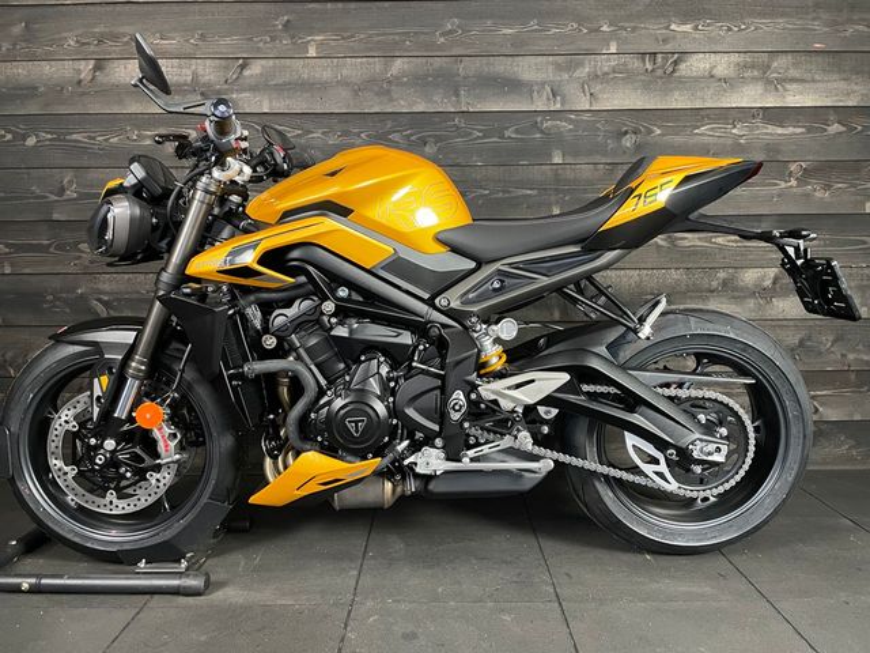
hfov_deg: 67.3
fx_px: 653
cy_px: 326
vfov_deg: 53.1
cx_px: 435
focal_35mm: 26
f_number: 1.6
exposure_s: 1/33
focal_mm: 4.2
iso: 400
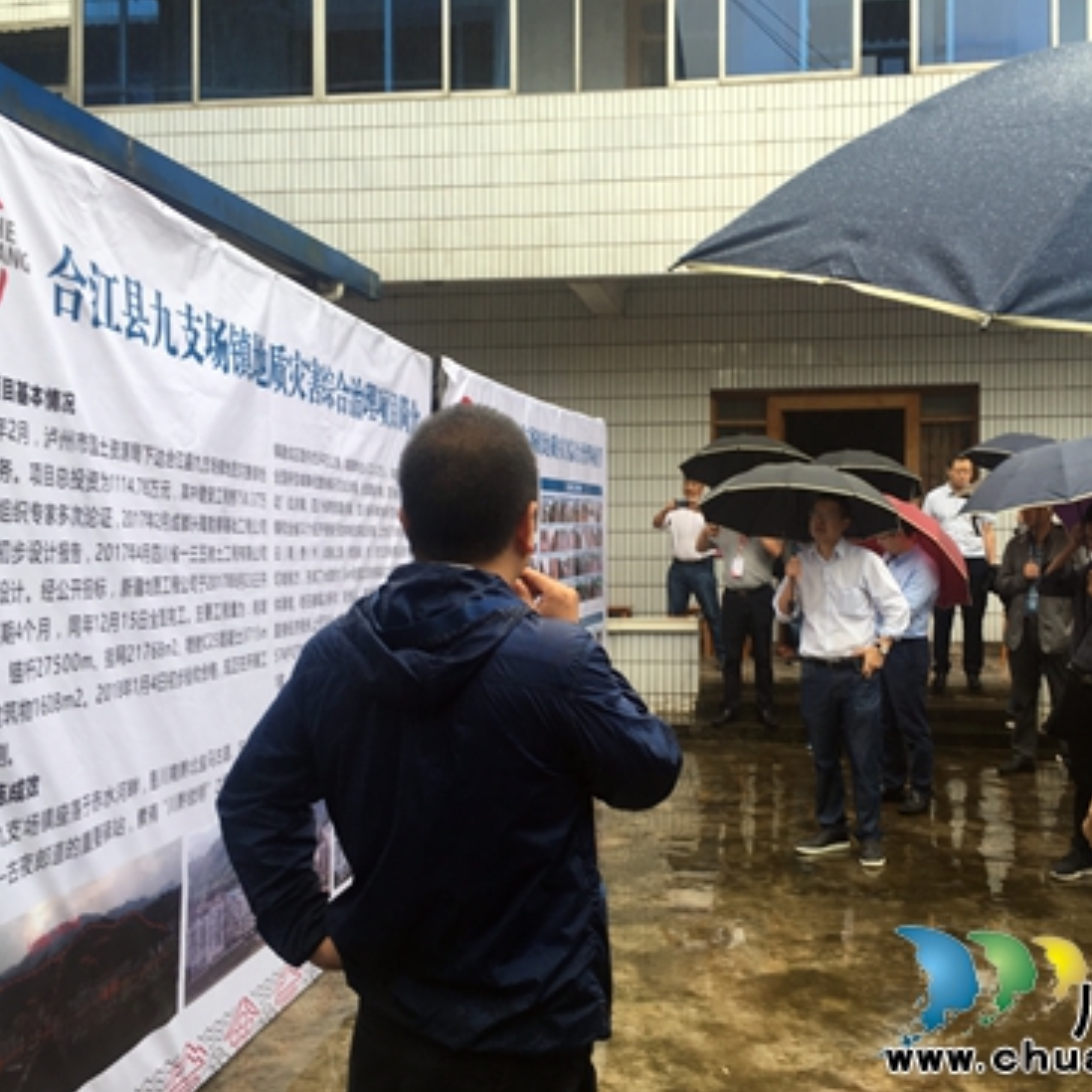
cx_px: 630
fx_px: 1249
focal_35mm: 35
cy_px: 545
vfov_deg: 47.2
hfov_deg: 47.1
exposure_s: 1/50
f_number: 2.2
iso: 25
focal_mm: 4.15
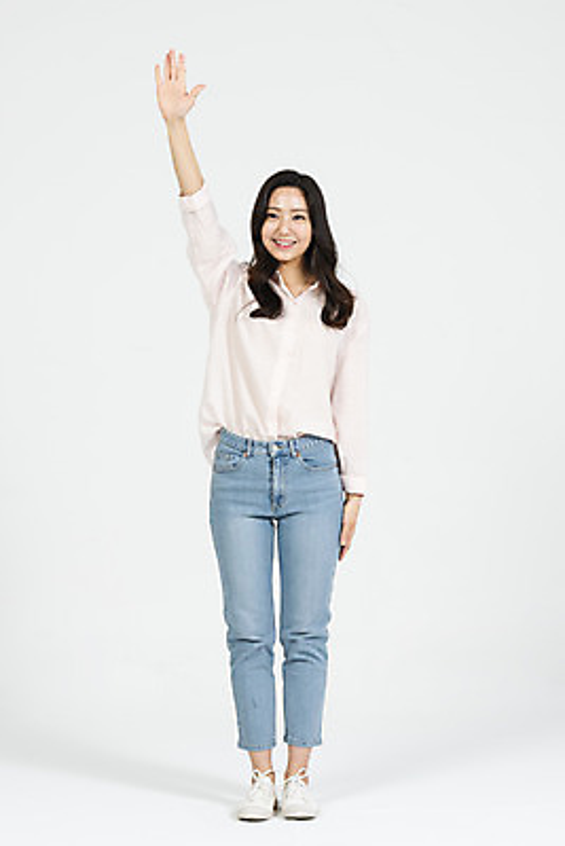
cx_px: 282
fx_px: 2117
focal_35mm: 90
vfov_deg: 22.6
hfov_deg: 15.2
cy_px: 423
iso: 100
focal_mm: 90
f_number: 14
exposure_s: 1/125
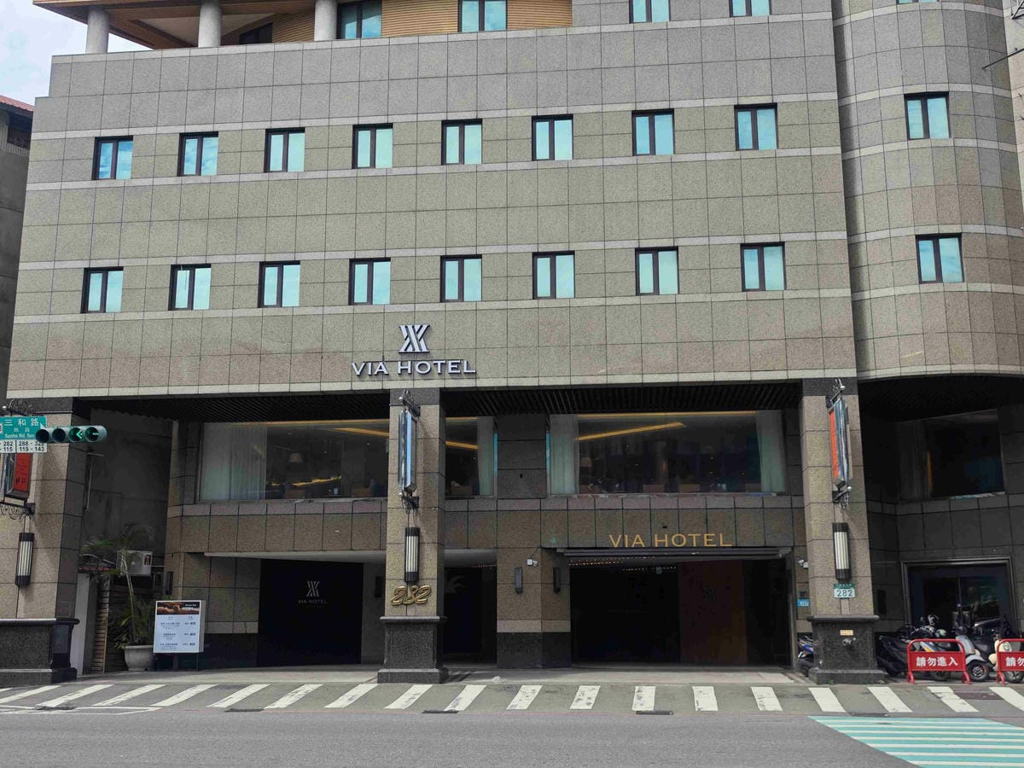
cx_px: 512
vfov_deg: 38.7
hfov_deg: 50.1
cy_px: 384
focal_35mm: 37
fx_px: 1095
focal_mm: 8.72
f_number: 2
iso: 50
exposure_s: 1/1623
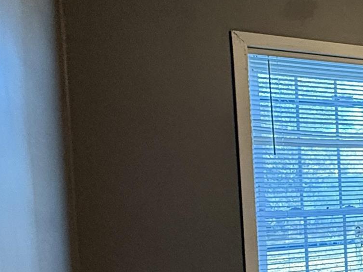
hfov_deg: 24.5
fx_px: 598
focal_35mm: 57
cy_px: 220
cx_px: 570
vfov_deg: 25.2
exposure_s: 1/60
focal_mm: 2.22
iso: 500
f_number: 2.2
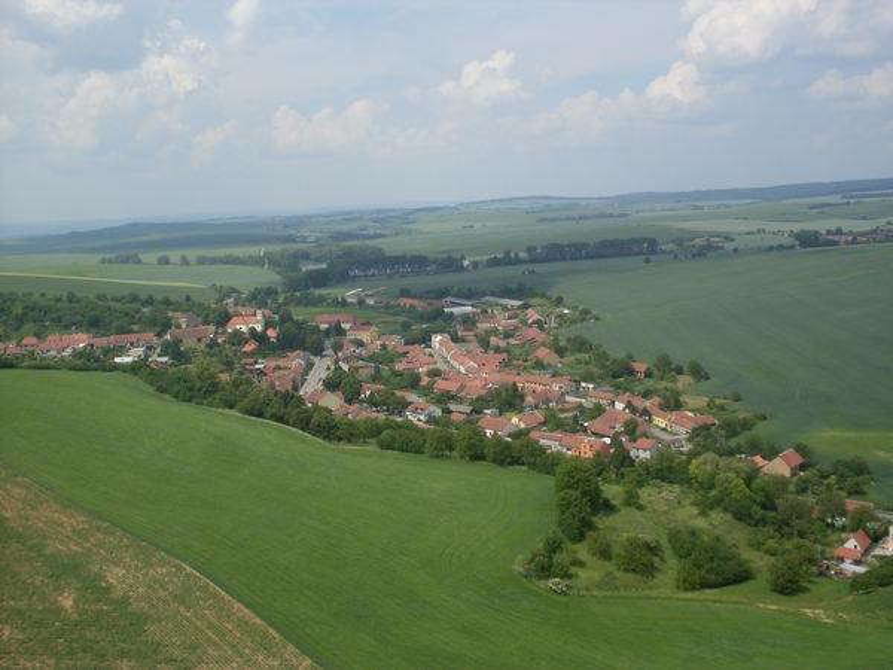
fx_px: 980
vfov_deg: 37.7
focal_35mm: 38
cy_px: 335
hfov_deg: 49.0
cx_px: 446
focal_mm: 6.3
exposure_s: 1/250
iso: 80
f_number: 8.4
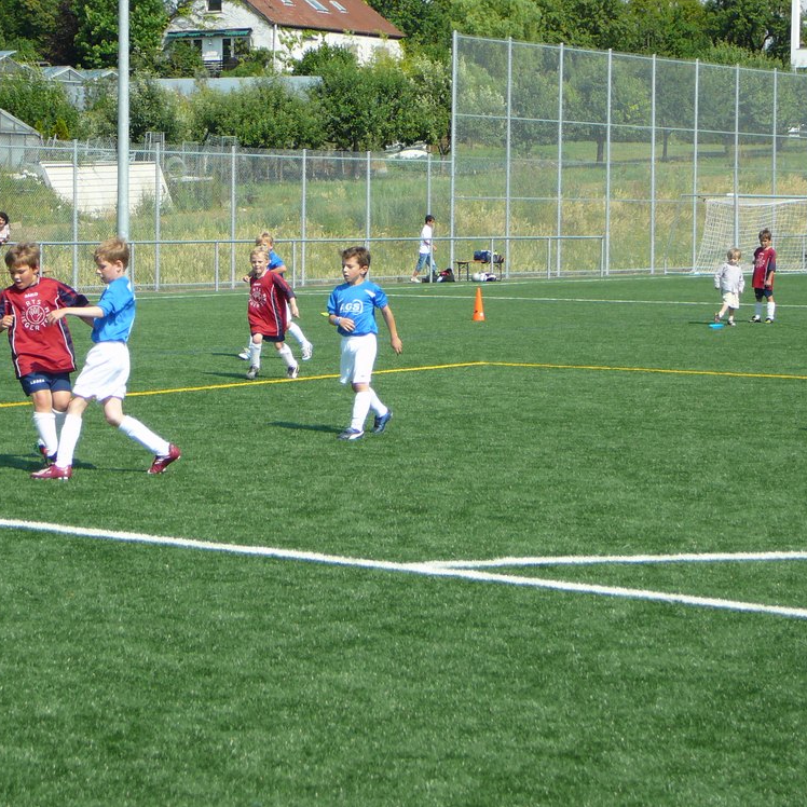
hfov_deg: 19.1
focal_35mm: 91
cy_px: 404
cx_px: 338
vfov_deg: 19.1
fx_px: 2400
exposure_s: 1/640
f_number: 3.7
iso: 80
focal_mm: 11.5
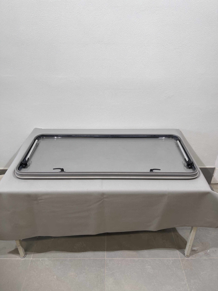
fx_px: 218
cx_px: 109
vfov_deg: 67.3
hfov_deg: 53.1
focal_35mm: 26
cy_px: 146
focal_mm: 5.1
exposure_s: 1/100
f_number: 1.6
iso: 40
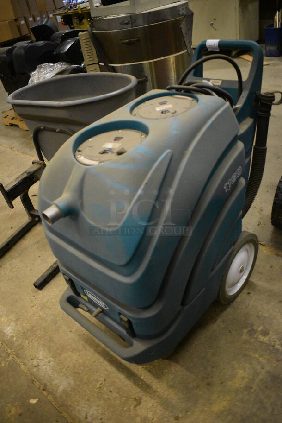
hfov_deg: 48.0
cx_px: 141
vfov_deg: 67.3
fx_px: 317
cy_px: 212
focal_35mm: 27
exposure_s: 1/125
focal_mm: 18
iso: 4000
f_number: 3.5
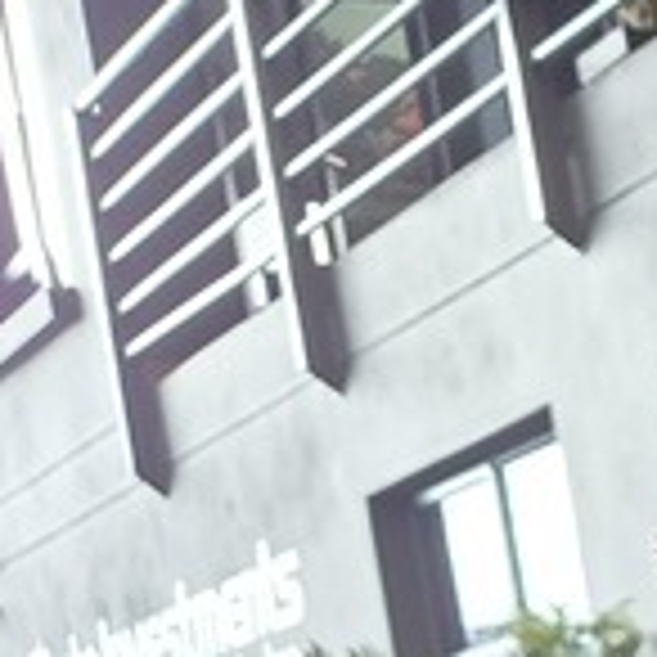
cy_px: 1062
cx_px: 1935
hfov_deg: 9.6
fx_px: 3071
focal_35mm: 143
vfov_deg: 11.6
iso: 160
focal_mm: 5.4
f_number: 1.8
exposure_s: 1/100
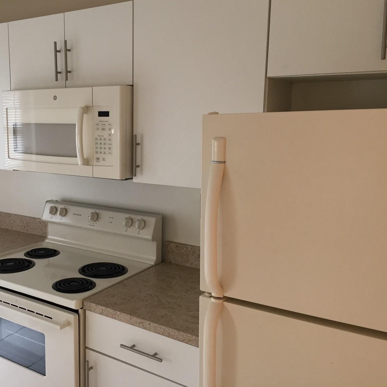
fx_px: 443
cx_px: 129
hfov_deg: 46.5
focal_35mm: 35
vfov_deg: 47.2
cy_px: 190
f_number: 2.2
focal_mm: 4.15
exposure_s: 1/30
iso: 80
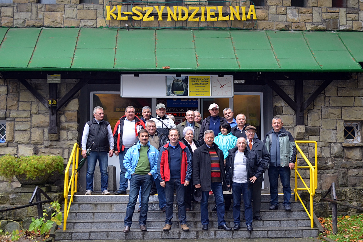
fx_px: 424
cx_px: 182
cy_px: 121
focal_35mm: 42
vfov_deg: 31.9
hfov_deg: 46.4
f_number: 4.5
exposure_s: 1/60
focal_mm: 28
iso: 320
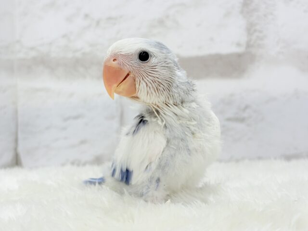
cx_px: 154
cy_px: 116
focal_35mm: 52
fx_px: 463
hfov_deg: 36.8
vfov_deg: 28.0
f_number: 1.6
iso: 25
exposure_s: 1/50
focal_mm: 5.96
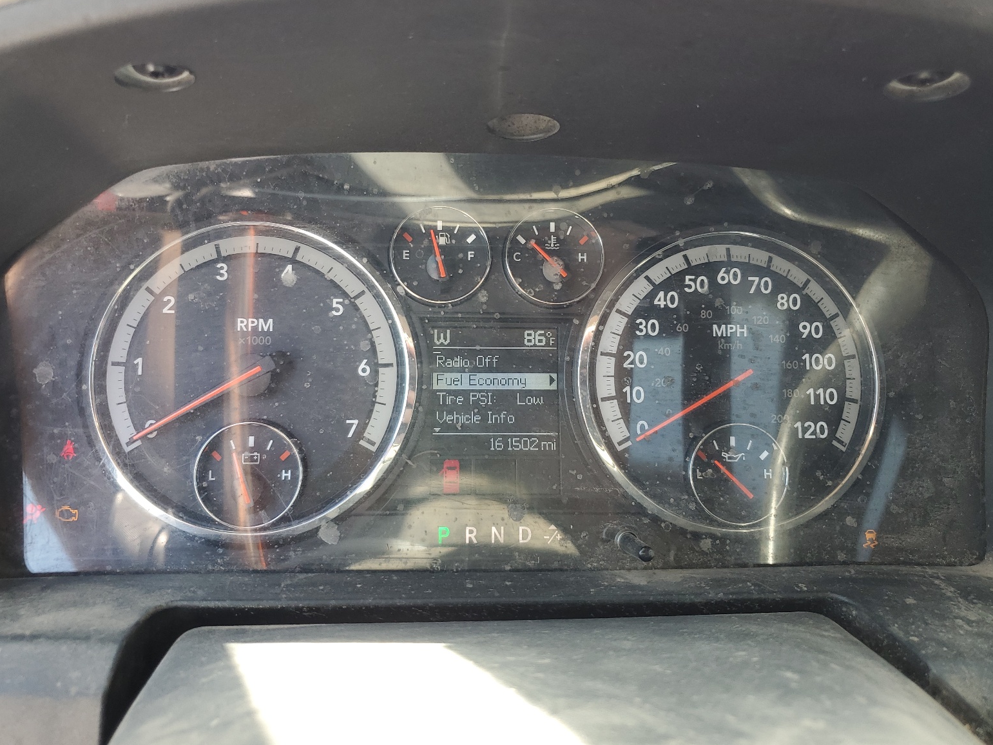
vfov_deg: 51.4
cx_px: 482
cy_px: 360
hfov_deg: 65.3
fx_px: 775
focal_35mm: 27
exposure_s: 1/135
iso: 50
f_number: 1.5
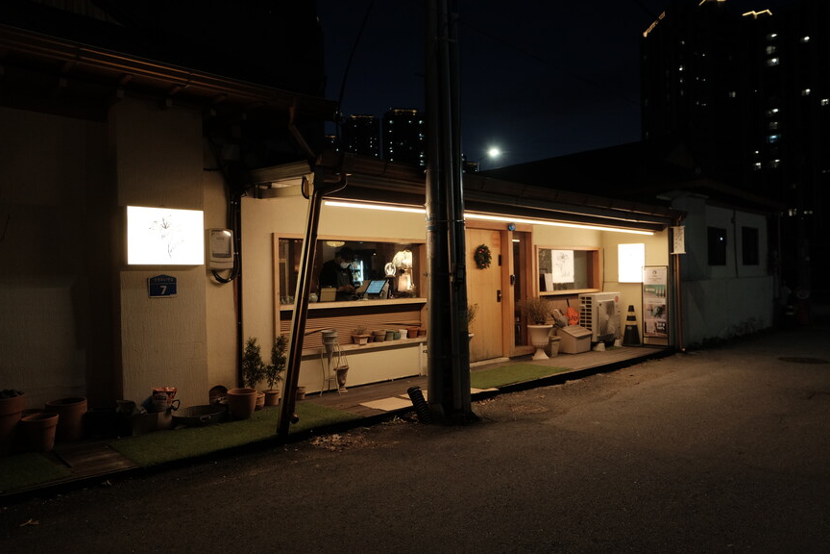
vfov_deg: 51.3
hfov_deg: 71.5
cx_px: 427
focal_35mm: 25
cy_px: 278
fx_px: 576
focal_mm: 16
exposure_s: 1/60
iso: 800
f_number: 3.5
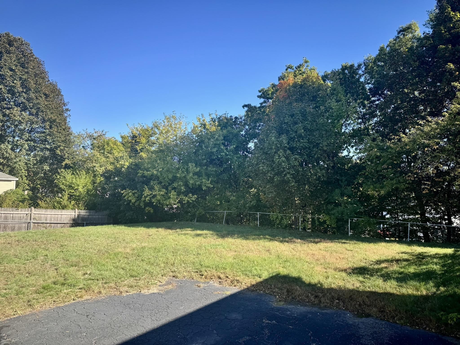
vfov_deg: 56.8
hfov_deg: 71.6
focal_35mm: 24
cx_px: 230
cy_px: 172
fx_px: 319
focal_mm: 6.76
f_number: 1.78
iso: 80
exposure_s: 1/1818
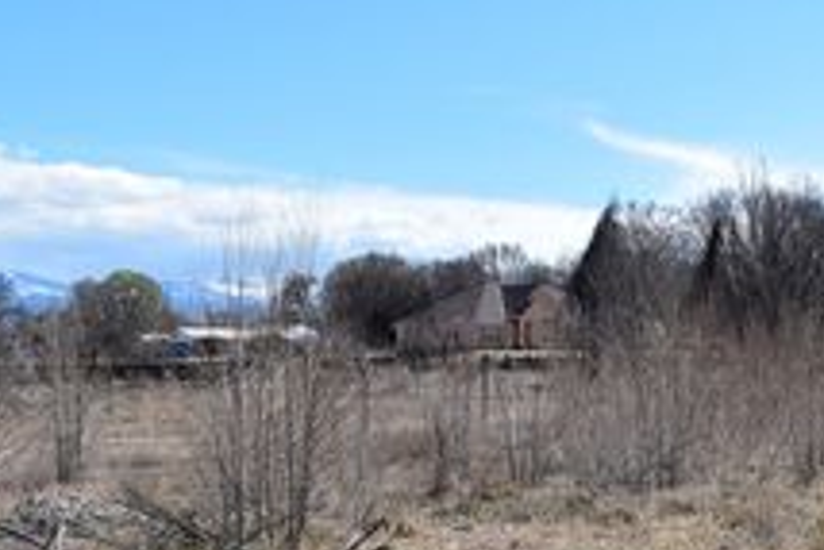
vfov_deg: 21.1
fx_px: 1443
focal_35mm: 63
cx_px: 693
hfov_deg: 30.8
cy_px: 506
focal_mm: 18
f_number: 11
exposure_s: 1/500
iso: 360
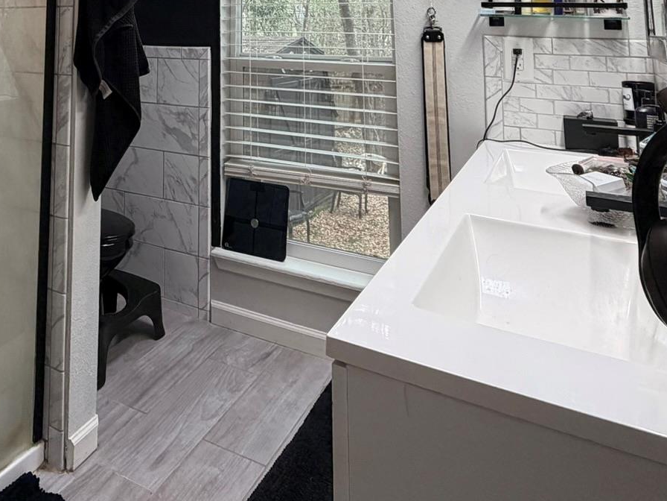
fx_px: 617
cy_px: -54
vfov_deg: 37.0
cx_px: 194
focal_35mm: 32
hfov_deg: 55.0
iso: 200
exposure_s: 1/120
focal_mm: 2.22
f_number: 2.2
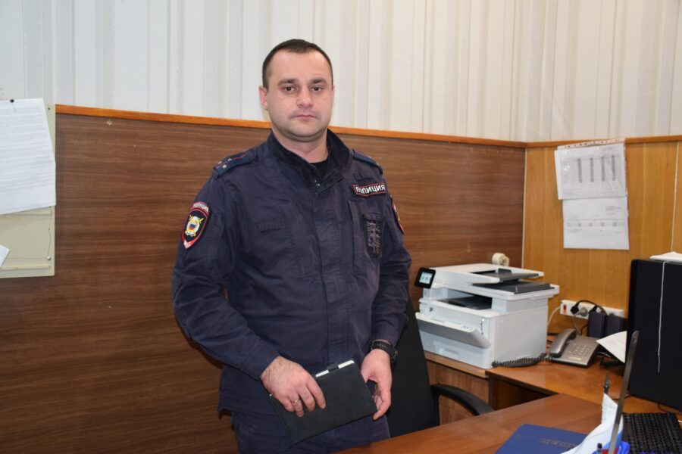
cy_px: 227
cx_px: 341
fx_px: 654
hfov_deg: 55.1
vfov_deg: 38.4
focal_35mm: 34
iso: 2000
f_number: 3.8
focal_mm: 23
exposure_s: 1/60
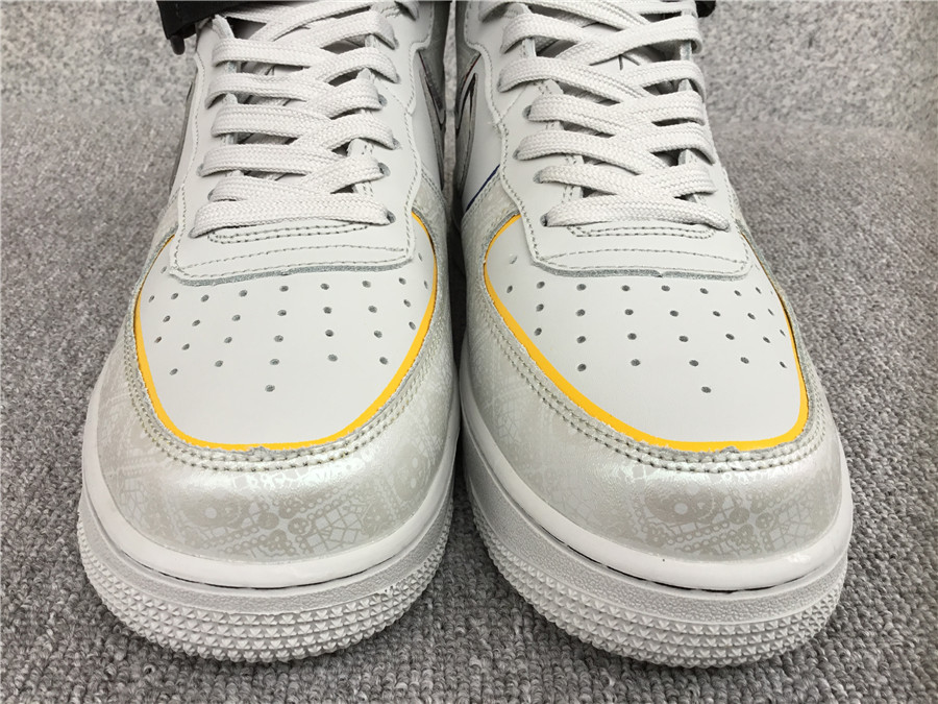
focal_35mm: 31
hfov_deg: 58.4
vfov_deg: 45.4
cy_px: 352
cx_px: 469
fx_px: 840
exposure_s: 1/50
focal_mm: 3.3
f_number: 2.4
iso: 25
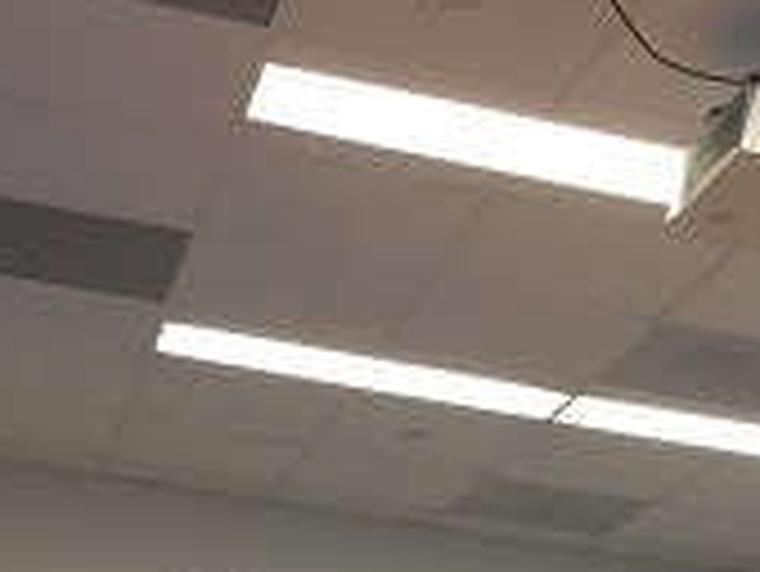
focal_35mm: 103
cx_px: 535
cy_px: 788
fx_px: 2263
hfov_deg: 19.0
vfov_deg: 13.7
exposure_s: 1/30
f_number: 2.2
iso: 50
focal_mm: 4.15
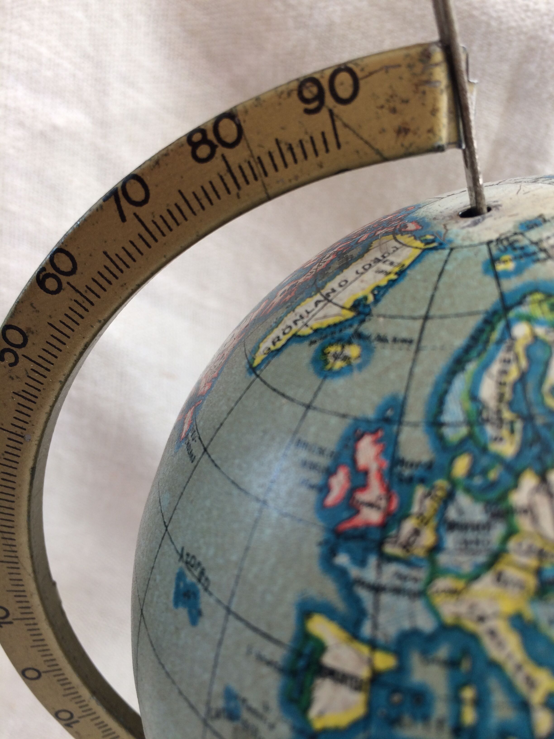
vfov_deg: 61.7
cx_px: 277
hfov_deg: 48.2
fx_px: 619
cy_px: 370
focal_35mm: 29
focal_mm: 4.15
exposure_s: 1/50
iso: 32
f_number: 2.2
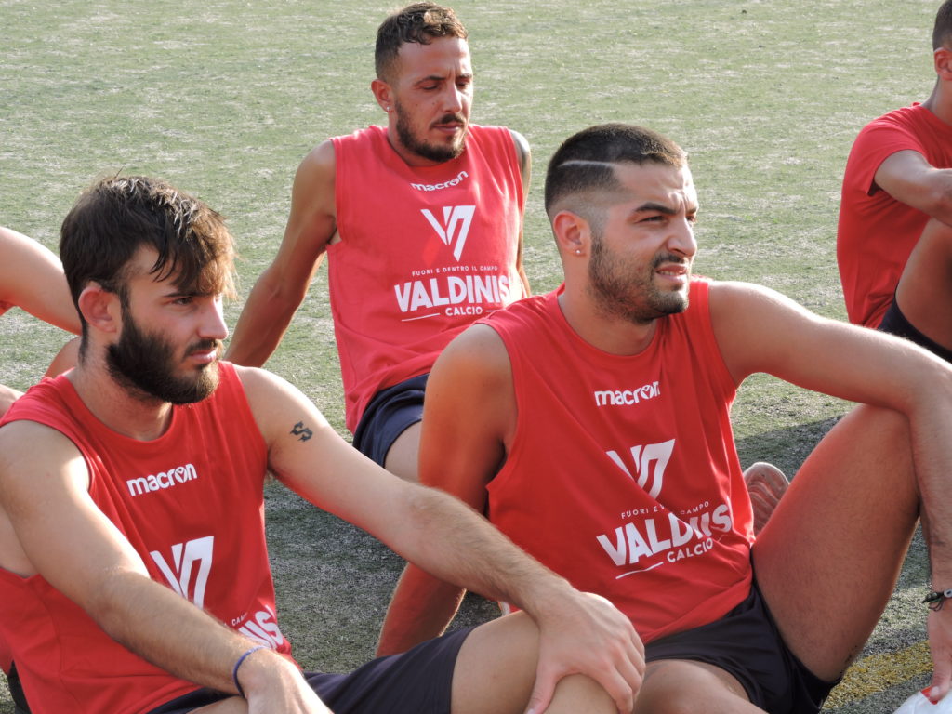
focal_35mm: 125
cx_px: 476
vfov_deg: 11.9
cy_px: 357
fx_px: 3438
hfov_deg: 15.8
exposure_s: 1/80
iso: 100
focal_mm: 22.4
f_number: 5
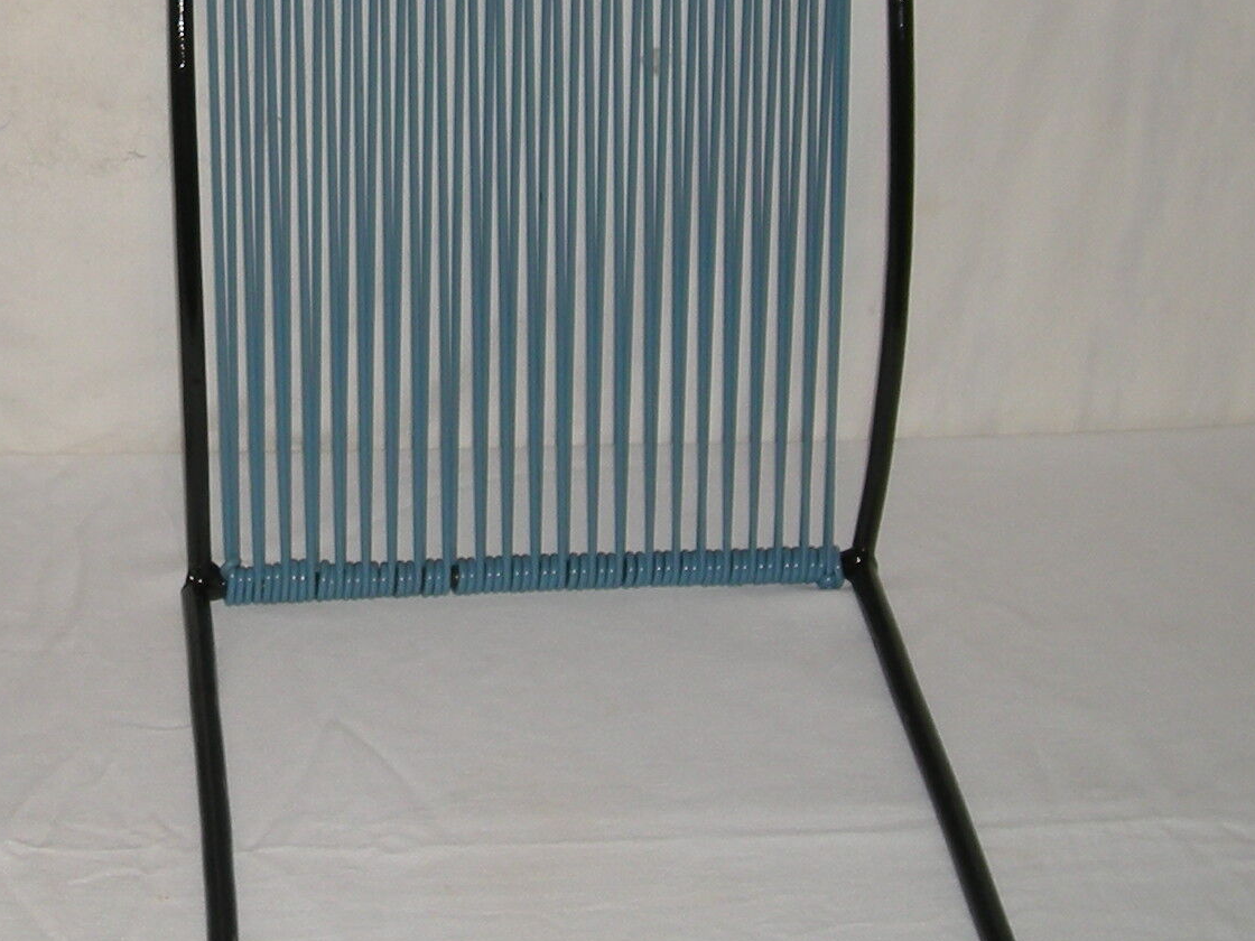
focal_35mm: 96
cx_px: 30
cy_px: 85
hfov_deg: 19.9
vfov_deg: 15.2
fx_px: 3480
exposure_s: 1/30
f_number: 2.8
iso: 50
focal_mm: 5.7
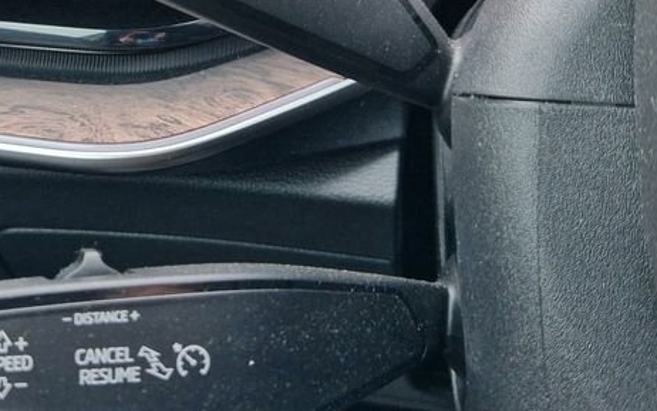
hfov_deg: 36.3
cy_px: 47
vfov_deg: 23.4
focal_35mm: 54
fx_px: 967
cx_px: 131
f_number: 1.8
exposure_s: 1/50
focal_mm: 5.4
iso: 800
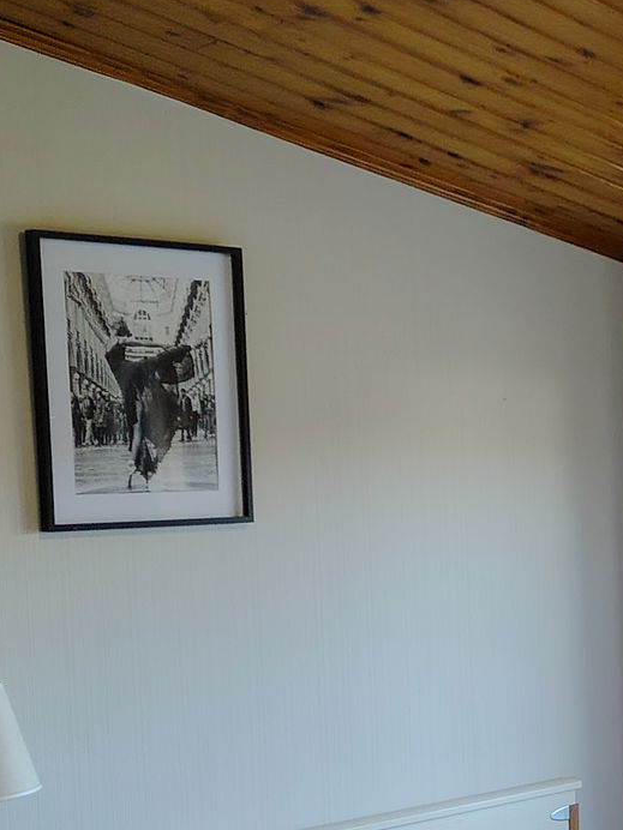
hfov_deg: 19.2
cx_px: 670
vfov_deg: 26.0
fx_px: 1776
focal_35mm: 74
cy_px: 631
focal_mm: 5.25
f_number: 1.75
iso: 881
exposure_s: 1/100
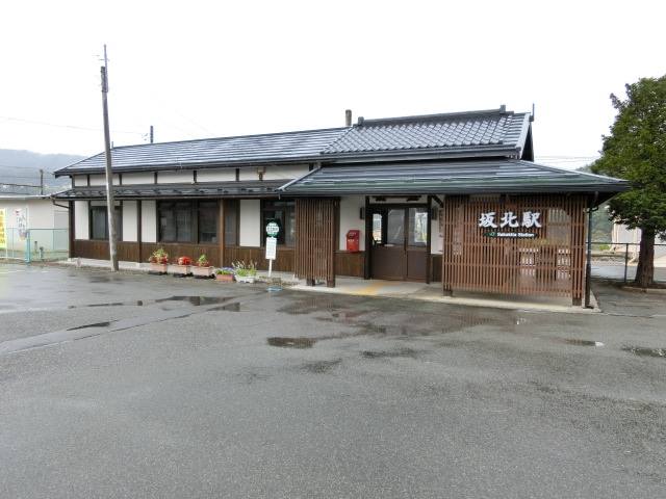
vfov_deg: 54.9
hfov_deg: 69.4
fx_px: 481
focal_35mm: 25
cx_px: 333
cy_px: 250
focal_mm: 4.5
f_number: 3.5
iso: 80
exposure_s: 1/125
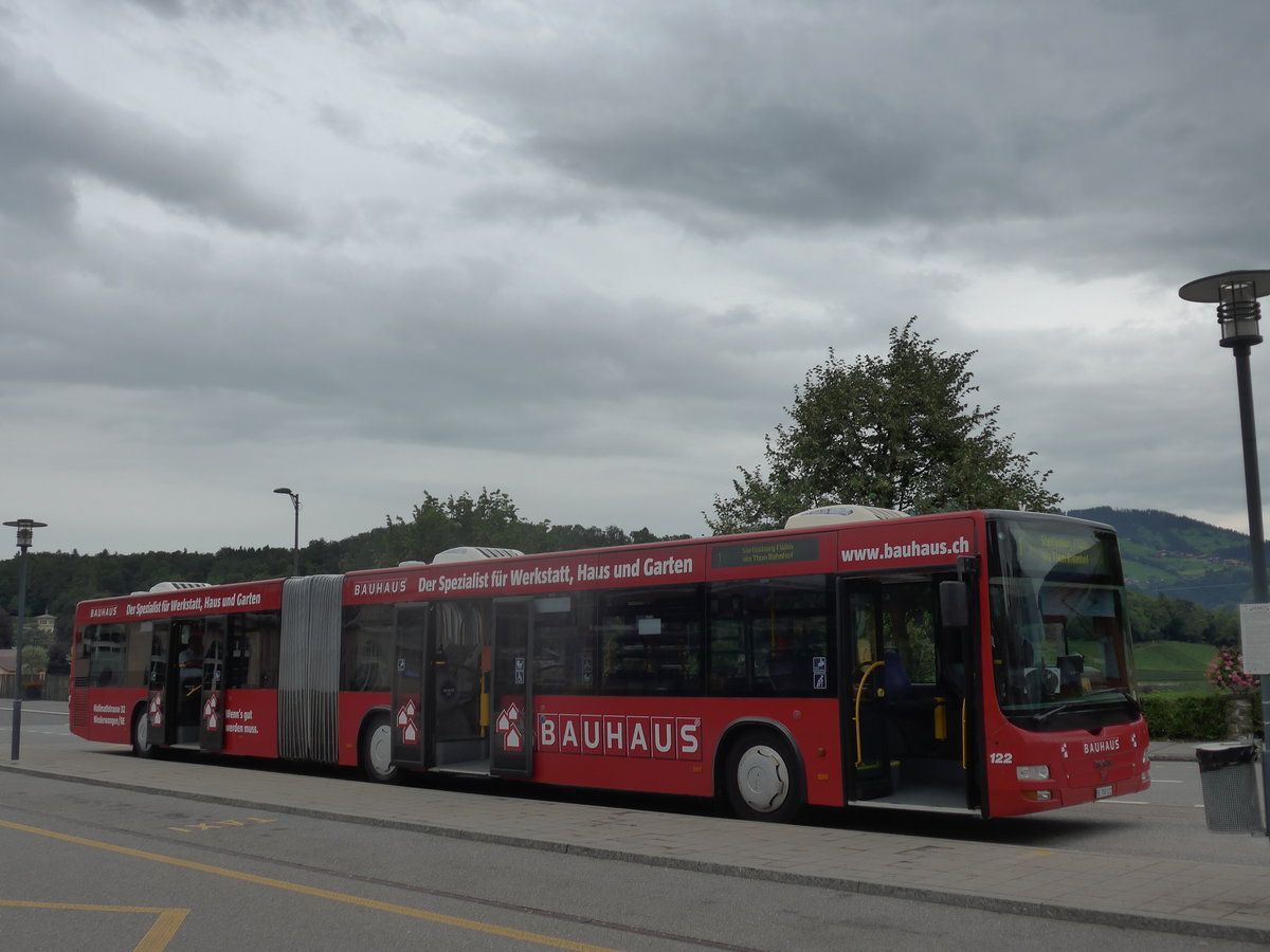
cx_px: 635
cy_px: 476
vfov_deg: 39.7
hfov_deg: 51.4
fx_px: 1321
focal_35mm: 36
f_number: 2.8
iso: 160
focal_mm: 7.5
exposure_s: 1/800
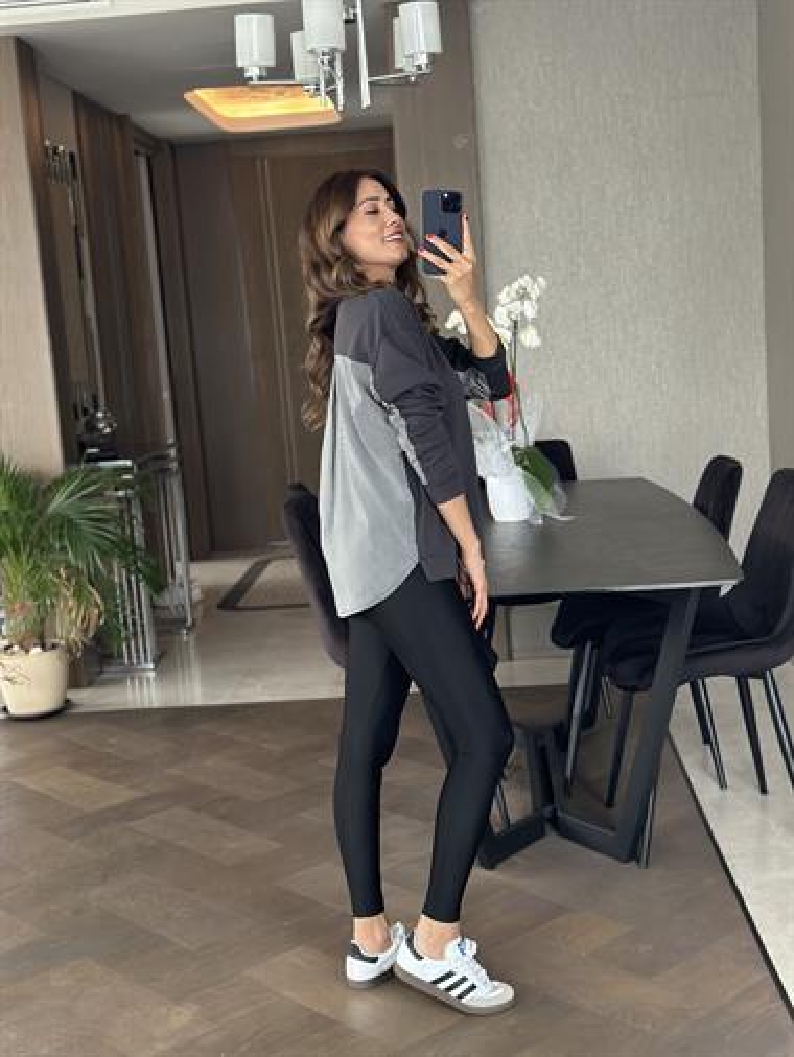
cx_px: 397
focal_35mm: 48
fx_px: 1467
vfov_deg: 39.6
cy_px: 528
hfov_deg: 30.3
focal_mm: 6.86
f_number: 1.78
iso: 400
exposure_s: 1/50
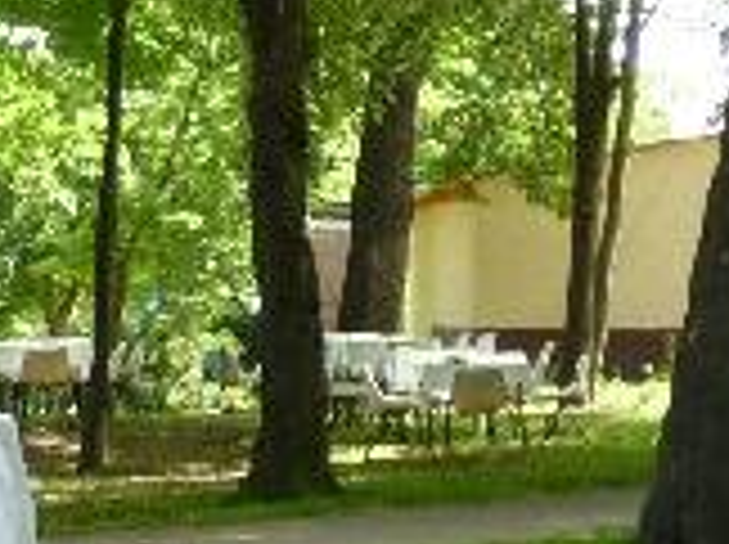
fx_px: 6561
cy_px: 463
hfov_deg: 6.2
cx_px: -842
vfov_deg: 4.7
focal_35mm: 312
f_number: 4.2
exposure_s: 1/60
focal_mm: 11.2
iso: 80
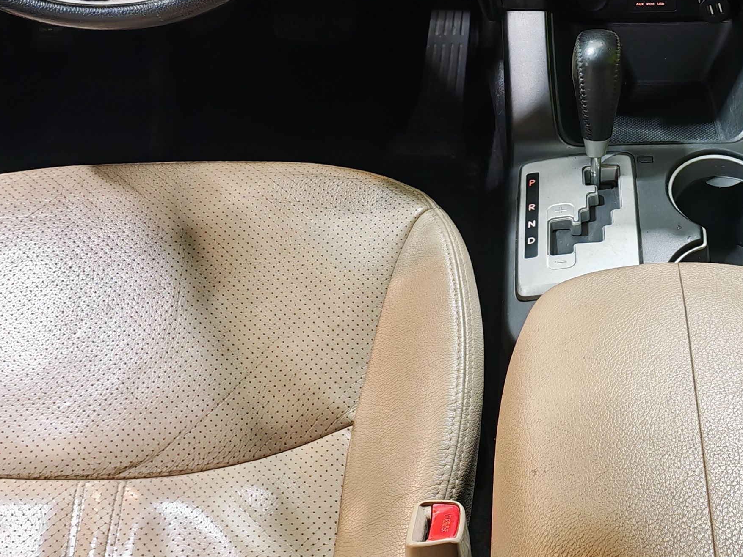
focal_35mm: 63
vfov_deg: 22.5
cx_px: 627
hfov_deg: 29.8
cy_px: 21
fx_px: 1353
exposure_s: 1/50
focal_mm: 6.83
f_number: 2
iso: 64
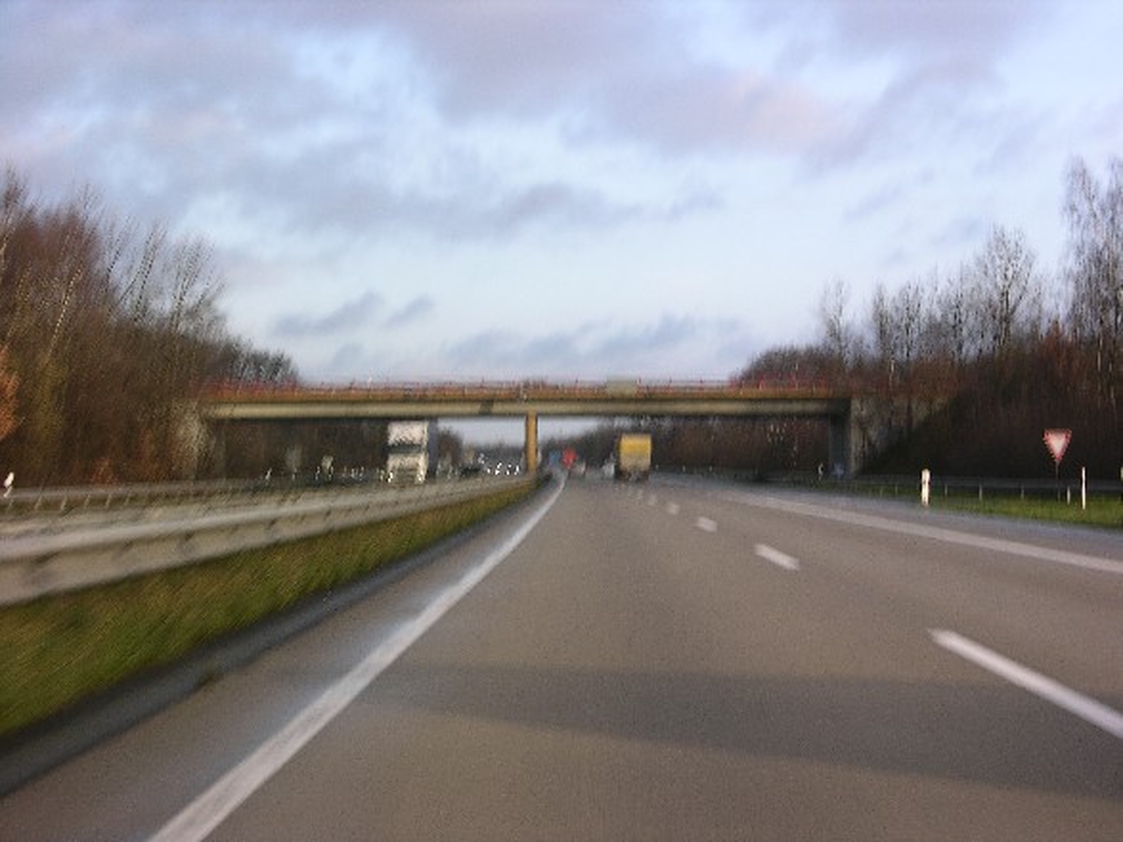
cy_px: 421
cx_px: 562
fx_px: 2530
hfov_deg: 25.0
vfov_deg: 18.9
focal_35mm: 78
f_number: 5.4
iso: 50
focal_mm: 19.9
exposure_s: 1/82.4
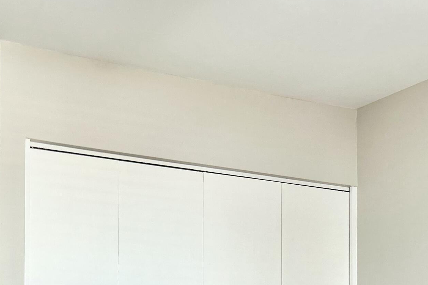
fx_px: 773
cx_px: -8
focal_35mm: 65
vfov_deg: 19.3
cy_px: 370
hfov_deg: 28.8
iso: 100
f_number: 1.5
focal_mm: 5.7
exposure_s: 1/121
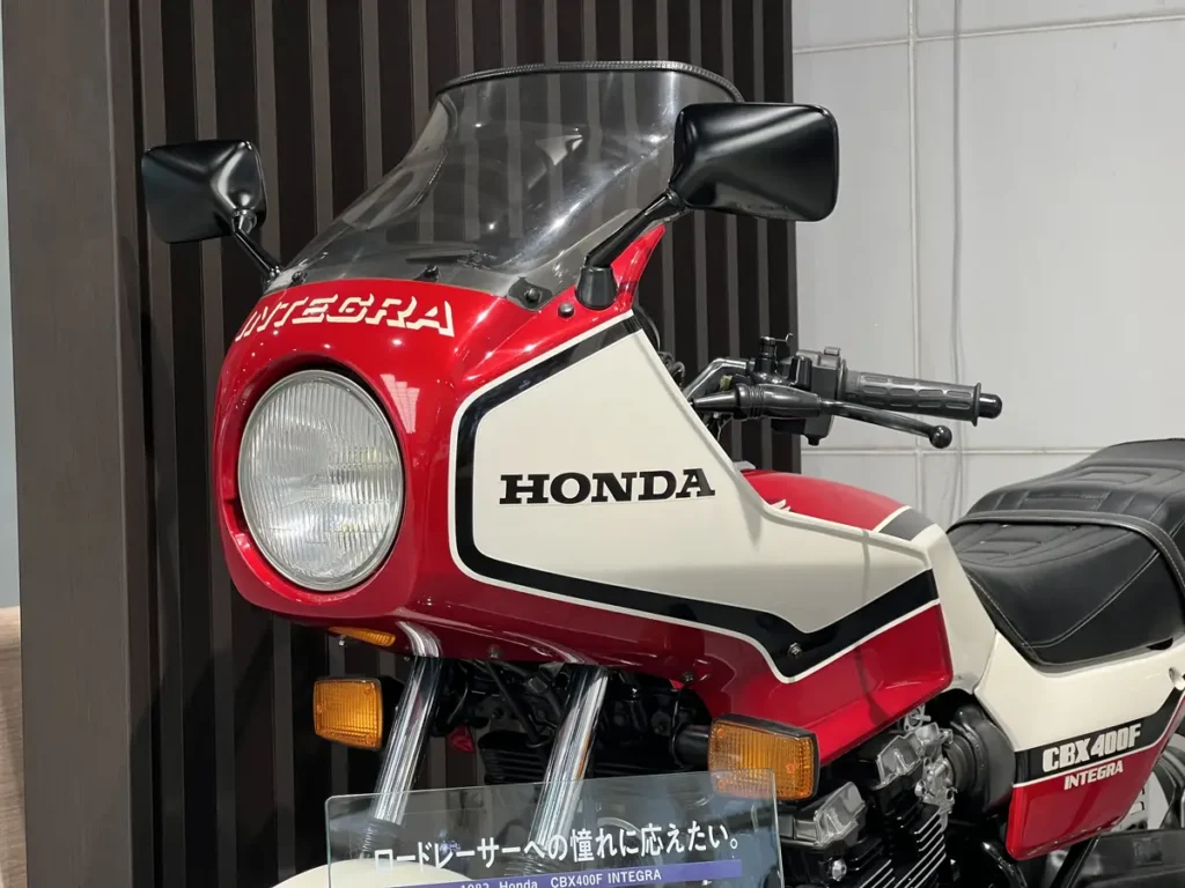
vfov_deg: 19.1
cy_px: 444
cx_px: 592
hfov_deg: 25.3
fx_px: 2636
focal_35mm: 77
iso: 200
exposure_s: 1/50
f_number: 2.8
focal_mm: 9
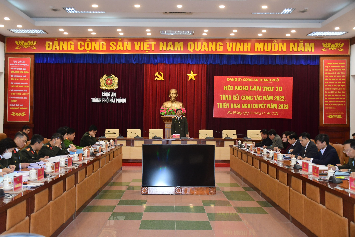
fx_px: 399
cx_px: 178
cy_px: 118
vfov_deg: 33.0
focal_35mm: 40
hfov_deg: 47.9
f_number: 4
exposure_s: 1/200
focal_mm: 27
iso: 2500
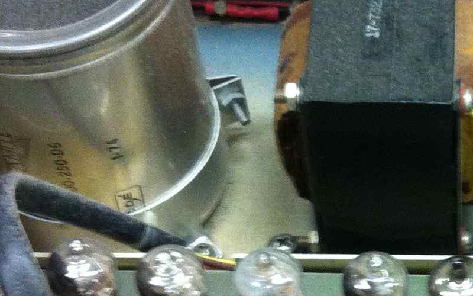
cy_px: 259
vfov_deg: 10.9
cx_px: 591
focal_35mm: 120
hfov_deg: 16.5
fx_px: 1547
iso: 250
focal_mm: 3.85
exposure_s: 1/15
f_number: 2.8
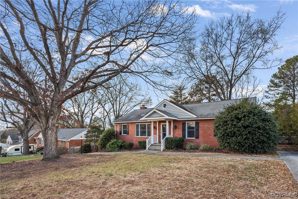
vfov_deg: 70.5
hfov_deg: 93.3
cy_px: 100
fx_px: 141
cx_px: 149
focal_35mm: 17
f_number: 11
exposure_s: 1/30
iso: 800
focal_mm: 17
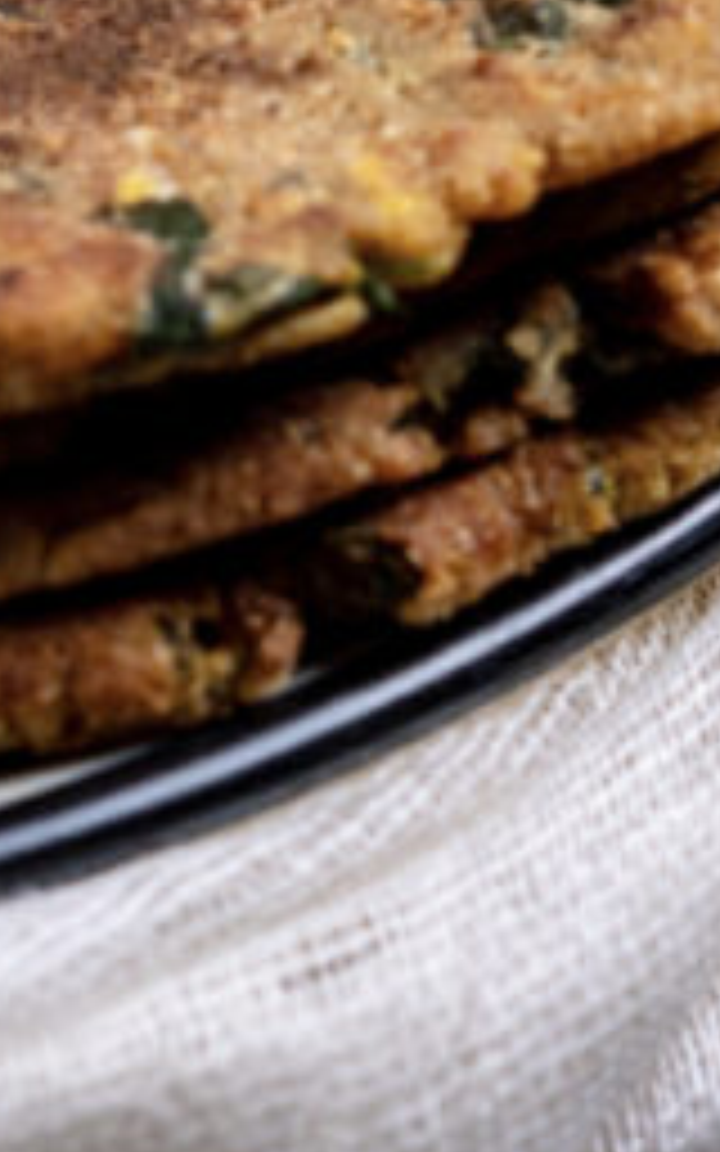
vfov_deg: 4.7
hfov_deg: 3.0
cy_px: -515
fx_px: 13814
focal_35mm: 440
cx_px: -378
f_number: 7.1
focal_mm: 85
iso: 400
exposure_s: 1/250
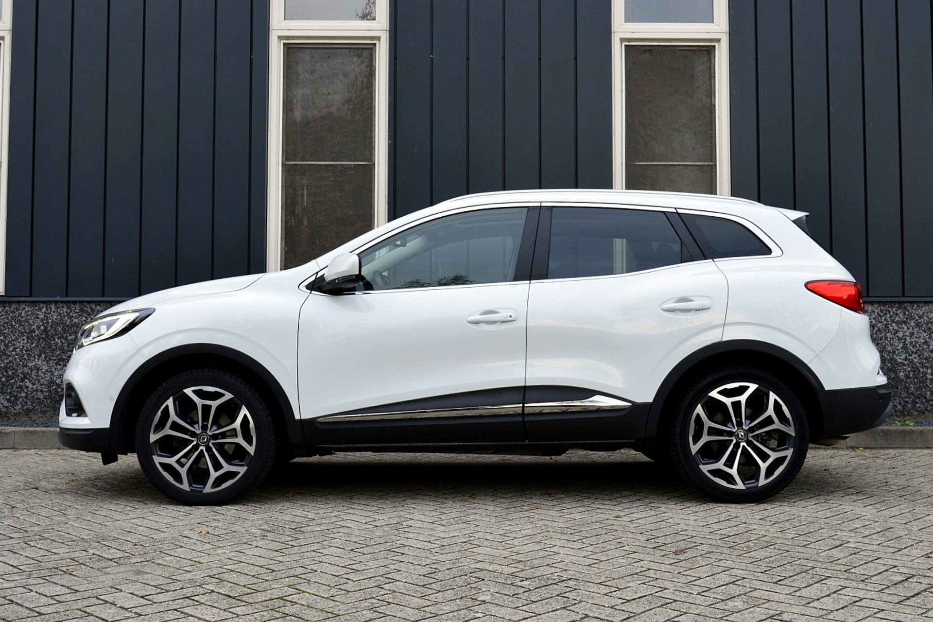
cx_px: 466
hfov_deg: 49.6
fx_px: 1011
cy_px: 311
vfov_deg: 34.2
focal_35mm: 39
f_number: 8
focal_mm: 26
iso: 400
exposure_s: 1/60
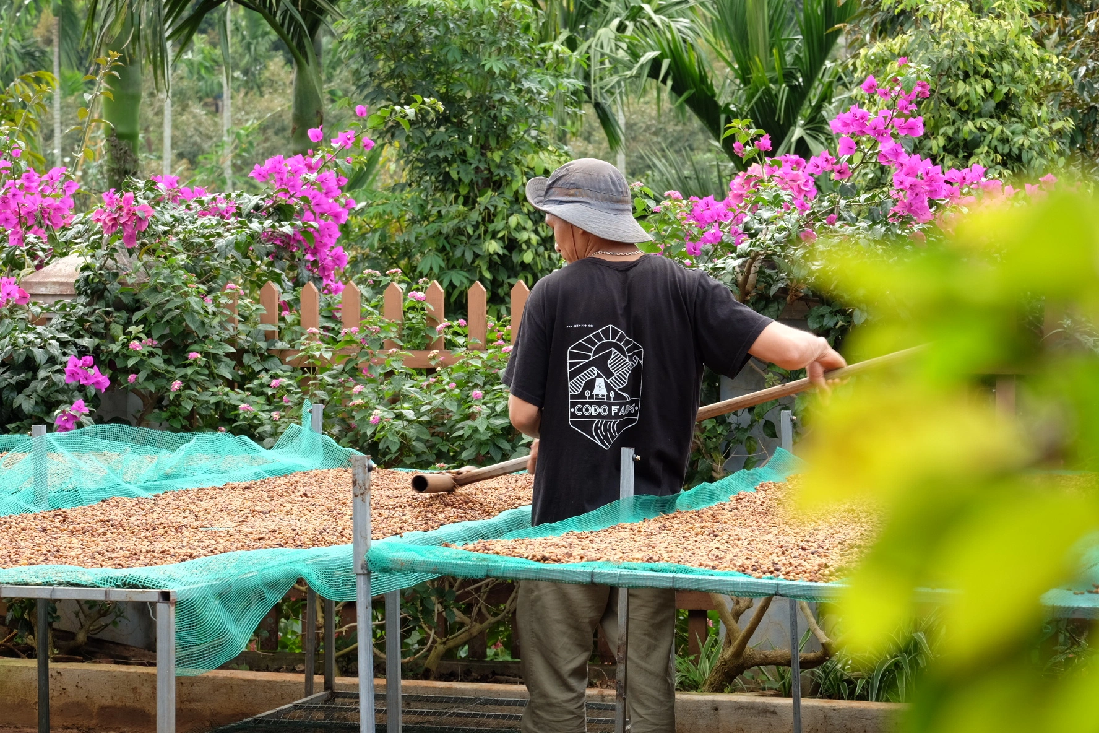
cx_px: 550
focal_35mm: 113
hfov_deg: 18.1
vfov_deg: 12.1
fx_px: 3449
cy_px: 366
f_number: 9
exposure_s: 1/60
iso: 400
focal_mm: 75.4
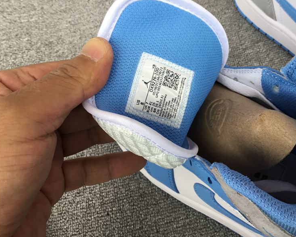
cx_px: 169
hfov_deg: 48.9
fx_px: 324
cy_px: 110
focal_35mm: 37
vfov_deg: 40.1
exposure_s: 1/50
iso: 25
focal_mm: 3.3
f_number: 2.4
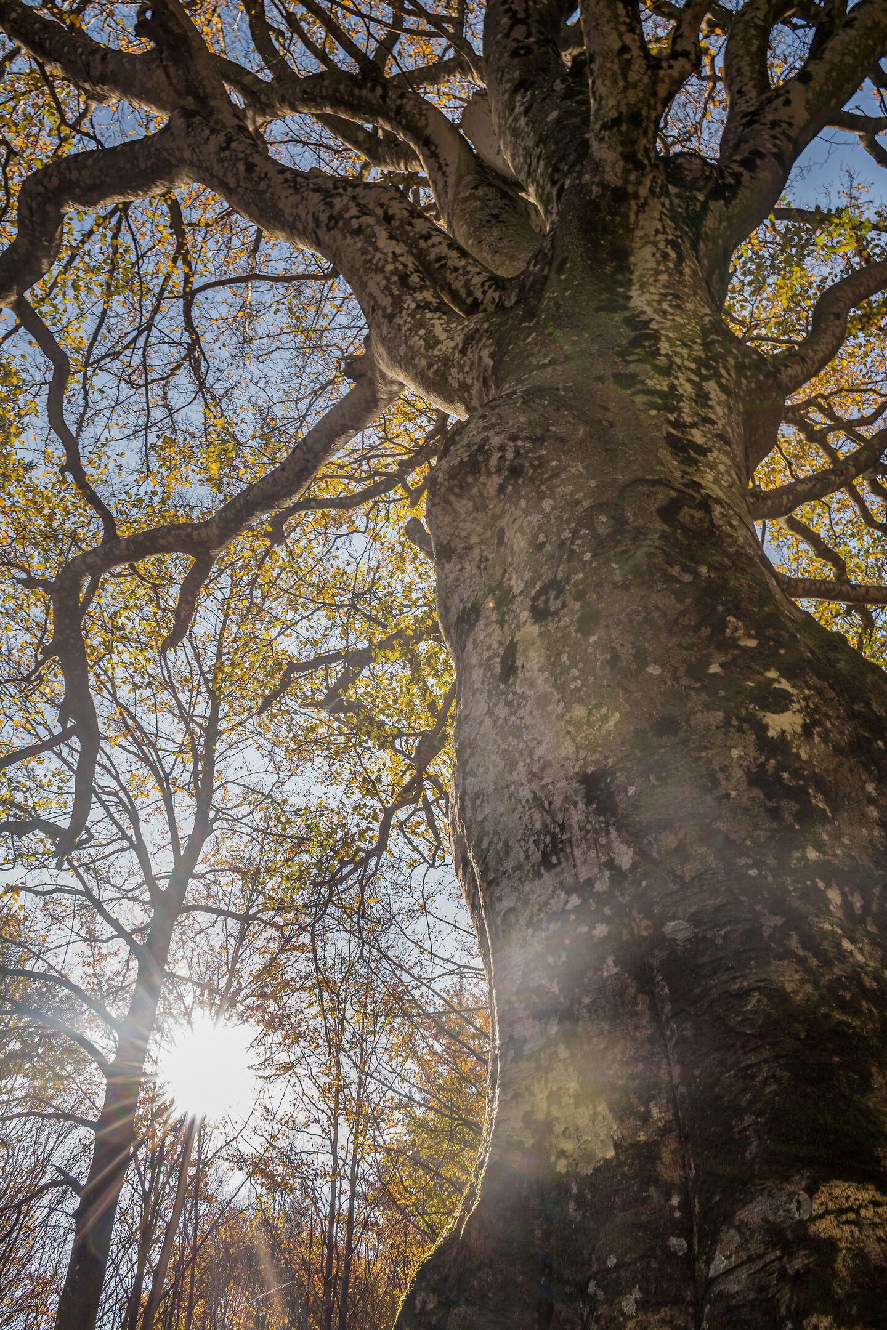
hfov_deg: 43.6
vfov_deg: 61.9
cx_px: 463
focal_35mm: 30
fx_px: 1109
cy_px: 649
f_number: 13
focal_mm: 18
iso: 100
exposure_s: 1/40
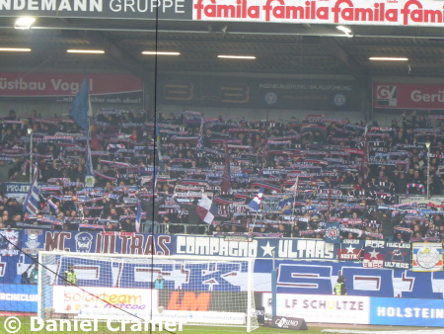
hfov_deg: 6.2
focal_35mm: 322
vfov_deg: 4.6
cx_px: 222
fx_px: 4132
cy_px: 167
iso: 400
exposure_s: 1/50
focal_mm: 57.7
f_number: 5.9
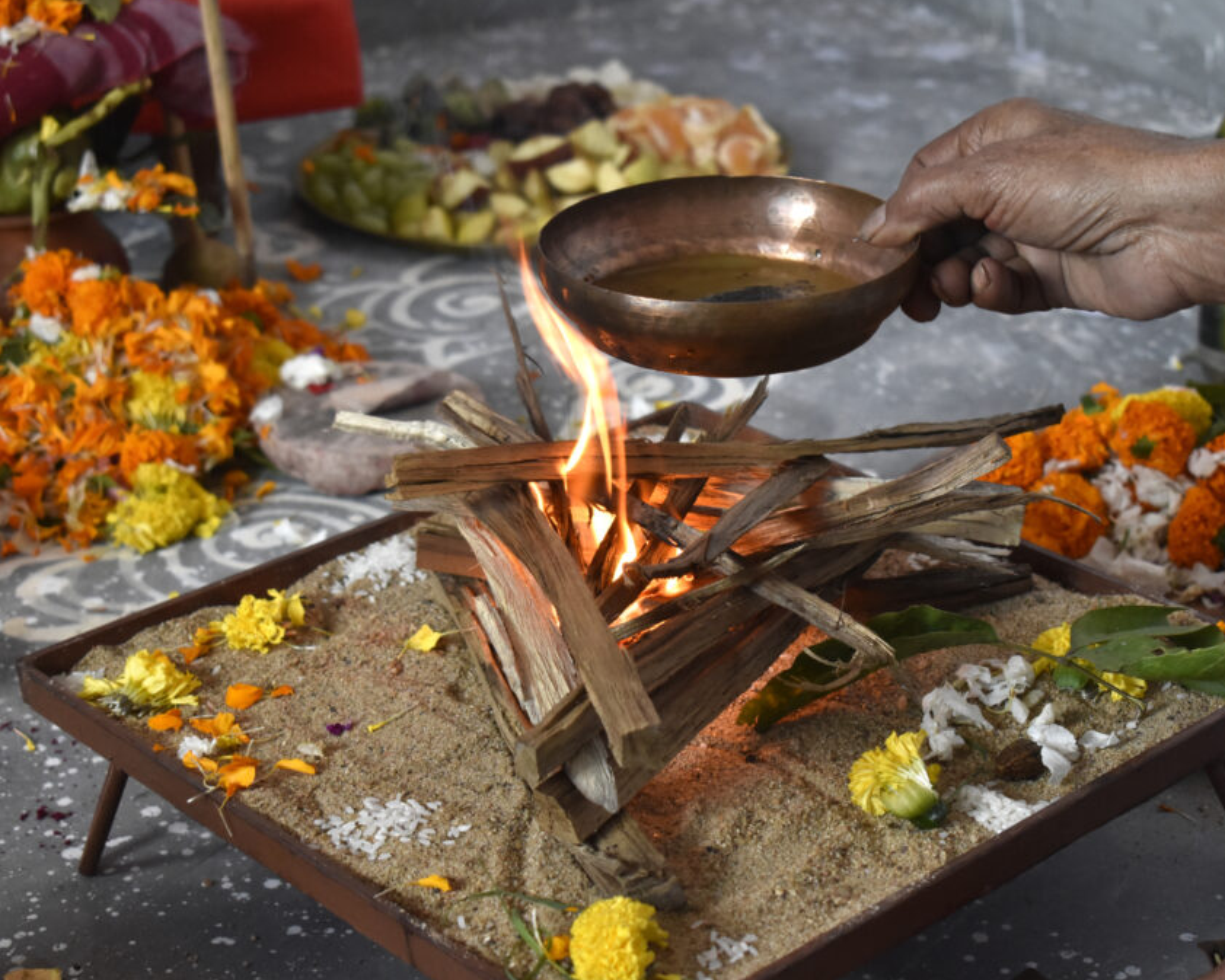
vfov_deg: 21.3
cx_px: 688
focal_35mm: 72
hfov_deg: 26.4
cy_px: 490
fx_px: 2611
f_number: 5
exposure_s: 1/60
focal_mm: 42
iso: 1250
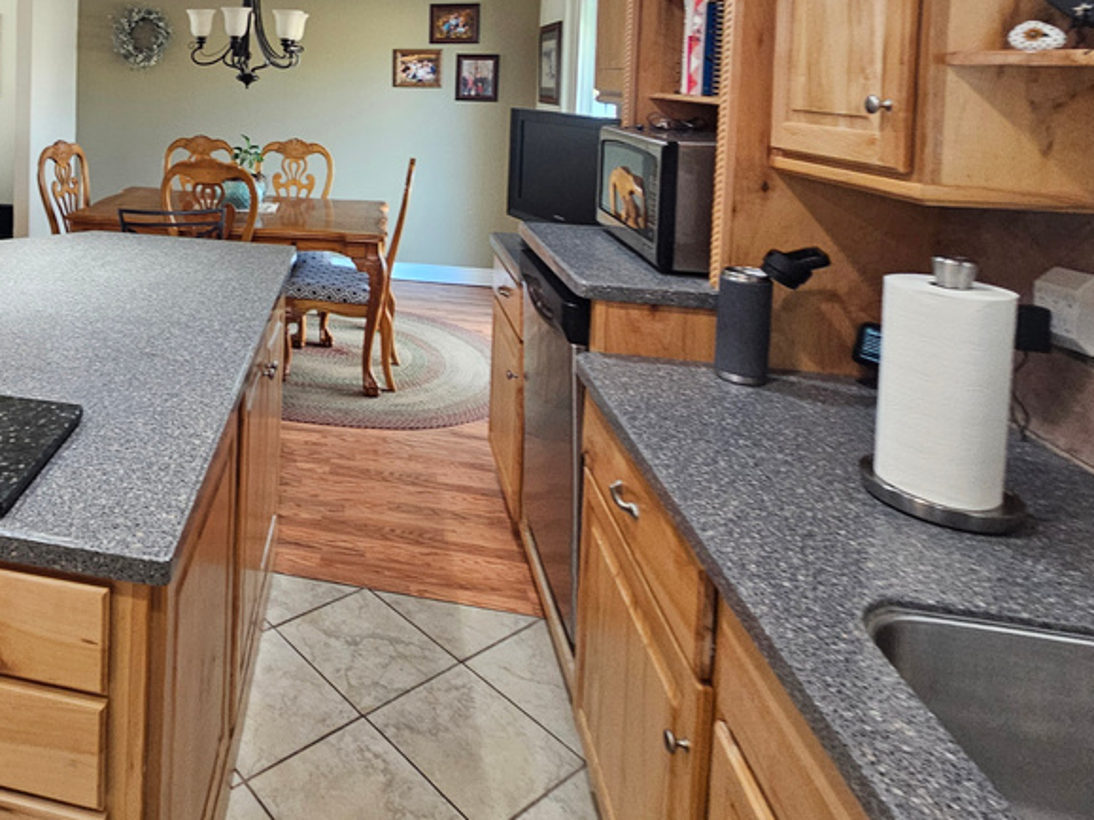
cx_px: 200
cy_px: 110
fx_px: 727
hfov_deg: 66.3
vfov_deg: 52.9
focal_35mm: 23
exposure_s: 1/60
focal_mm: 2.2
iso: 320
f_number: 2.2
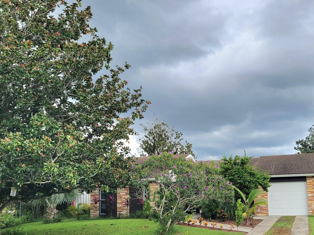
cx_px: 200
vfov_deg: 35.5
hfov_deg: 46.3
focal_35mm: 40
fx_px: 363
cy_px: 161
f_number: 1.8
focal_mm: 5.4
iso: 40
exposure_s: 1/833
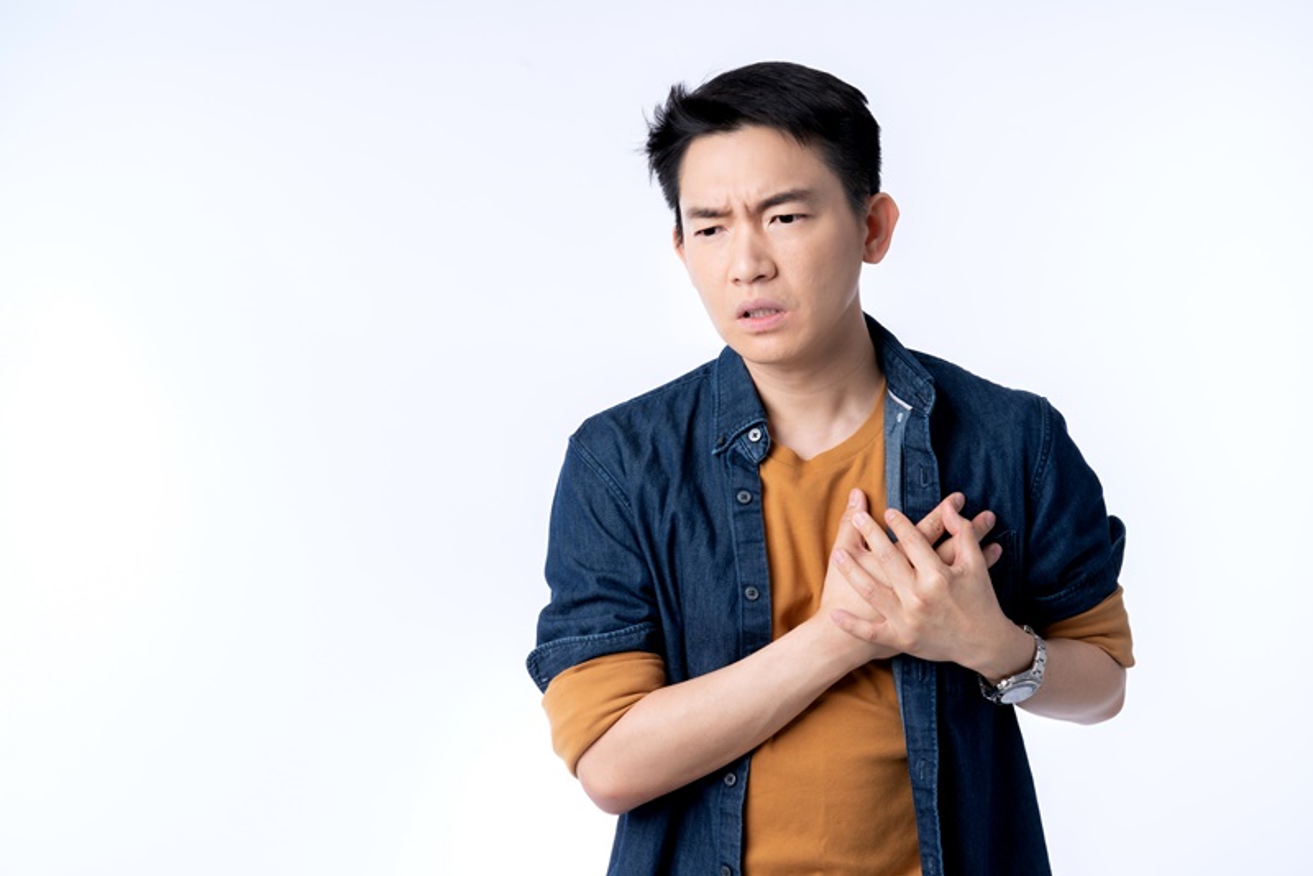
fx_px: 3101
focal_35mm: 85
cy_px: 438
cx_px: 656
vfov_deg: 16.1
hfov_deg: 23.9
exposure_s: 1/160
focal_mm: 85
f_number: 13
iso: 100
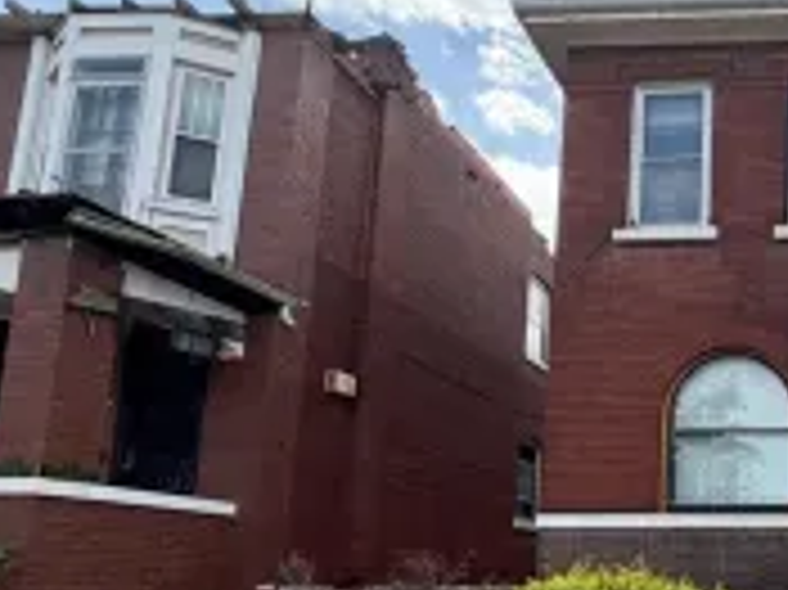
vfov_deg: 41.8
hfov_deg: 45.1
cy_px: 486
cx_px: 838
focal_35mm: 32
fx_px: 728
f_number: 2.2
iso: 40
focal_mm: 2.22
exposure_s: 1/602
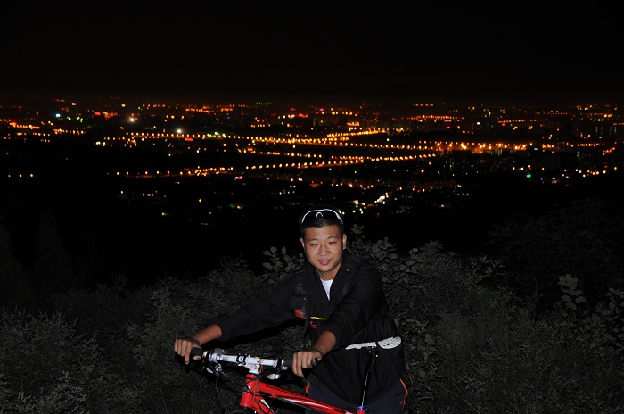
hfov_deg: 31.9
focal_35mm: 63
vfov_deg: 21.5
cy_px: 207
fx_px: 1090
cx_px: 312
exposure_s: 1/1.3
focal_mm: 42
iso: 400
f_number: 4.8
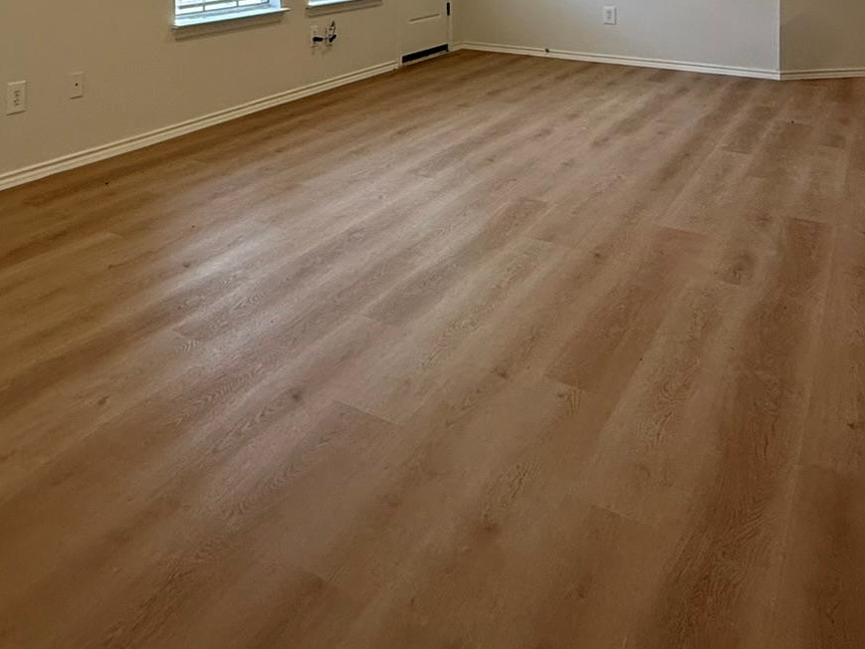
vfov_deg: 36.4
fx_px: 825
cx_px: 318
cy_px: -63
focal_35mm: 33
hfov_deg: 54.6
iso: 160
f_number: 2.2
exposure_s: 1/120
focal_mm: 2.22
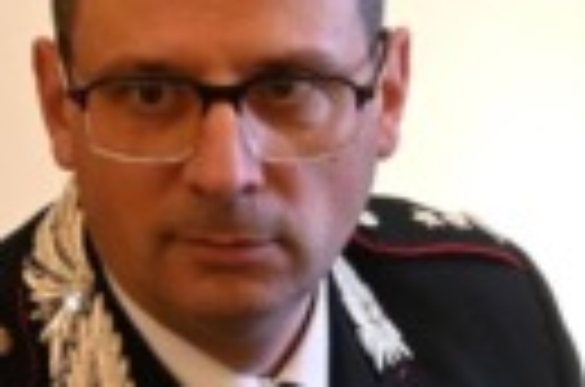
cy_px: 290
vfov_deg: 6.2
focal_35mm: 220
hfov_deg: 9.4
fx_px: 3566
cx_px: 410
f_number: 4.5
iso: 3200
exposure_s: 1/80
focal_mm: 28
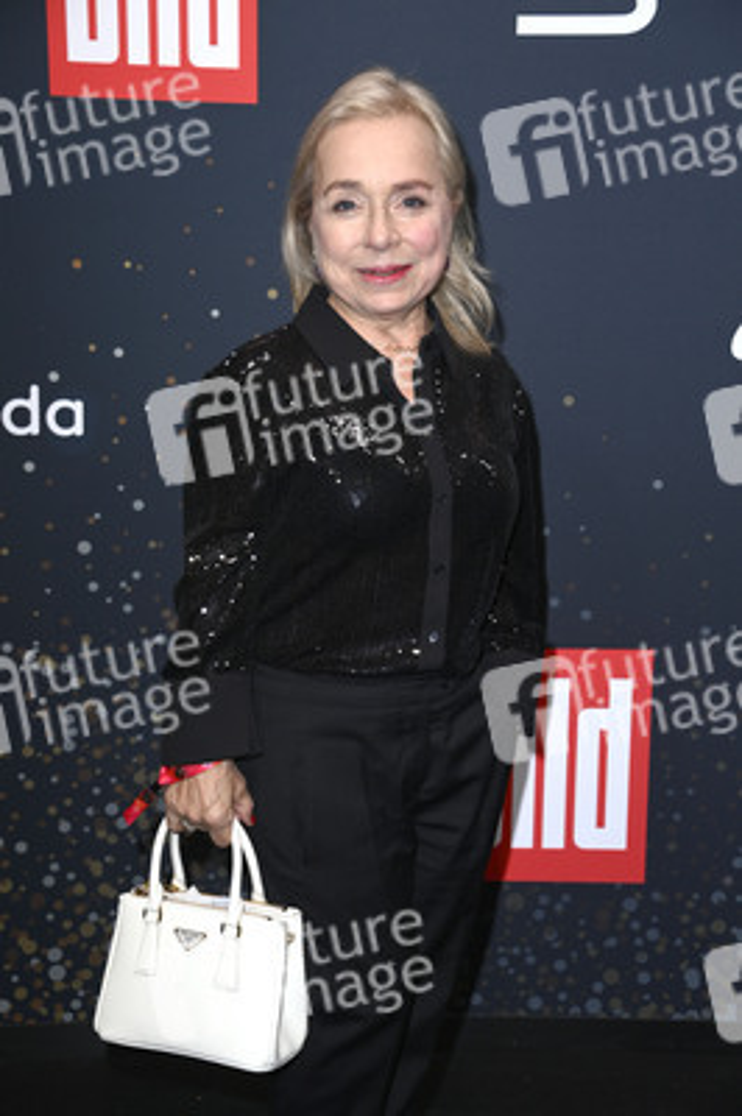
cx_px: 371
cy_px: 558
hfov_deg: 17.5
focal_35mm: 78
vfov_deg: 26.0
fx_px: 2415
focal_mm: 78
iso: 320
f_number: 5.6
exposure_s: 1/250
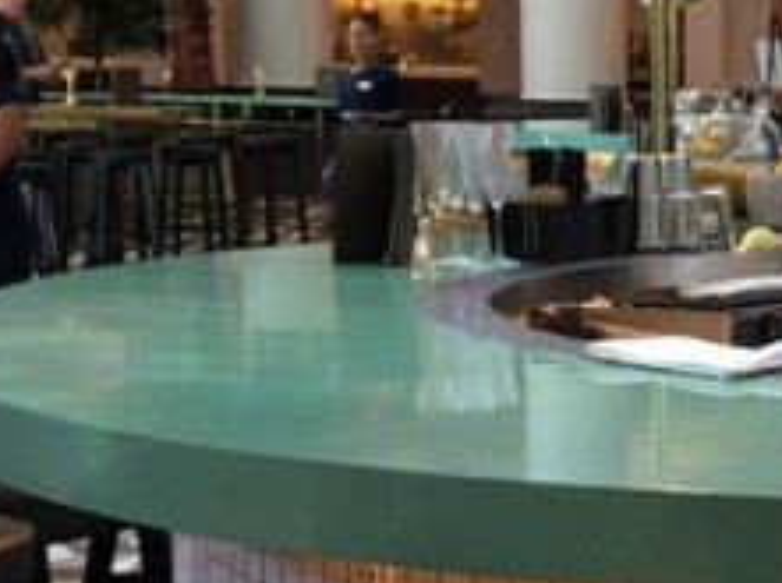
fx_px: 2075
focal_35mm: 92
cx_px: 1108
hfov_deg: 19.2
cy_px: 330
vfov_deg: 16.0
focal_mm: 4.15
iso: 40
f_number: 2.2
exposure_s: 1/15
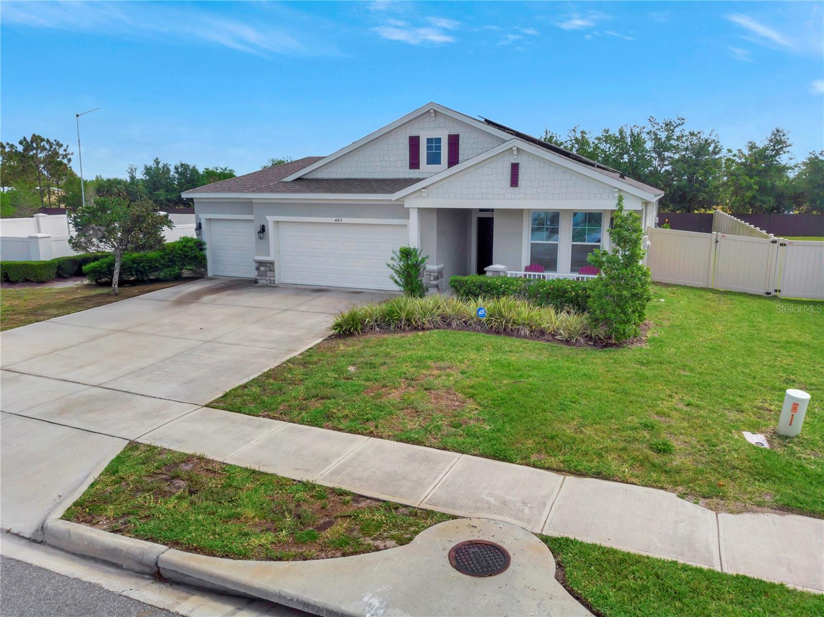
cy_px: 308
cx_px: 412
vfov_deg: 56.8
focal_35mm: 24
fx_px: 571
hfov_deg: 71.6
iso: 100
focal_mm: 4.5
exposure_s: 1/200
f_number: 2.8
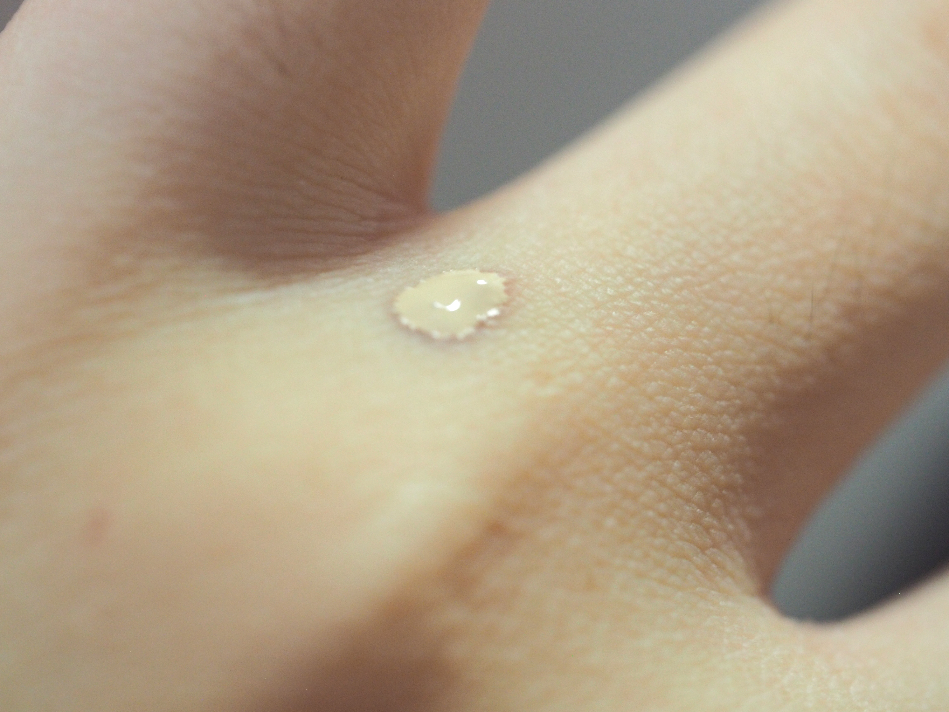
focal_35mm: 120
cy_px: 356
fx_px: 3290
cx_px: 474
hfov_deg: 16.4
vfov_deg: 12.3
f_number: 2.8
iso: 1600
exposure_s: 1/10
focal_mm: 60
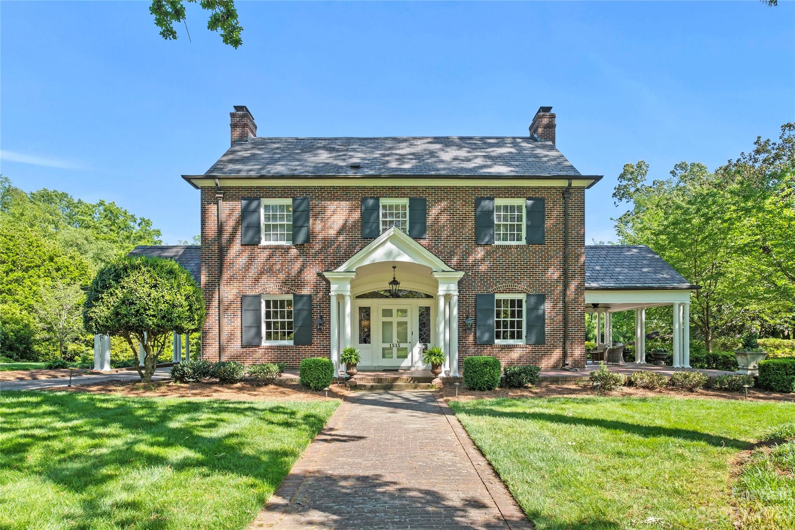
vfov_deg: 64.5
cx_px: 398
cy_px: 265
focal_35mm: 19
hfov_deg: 86.9
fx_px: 420
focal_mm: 12.6
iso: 160
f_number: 7.1
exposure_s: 1/20
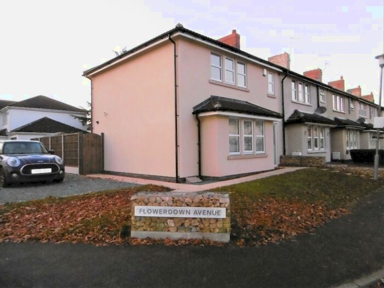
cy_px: 144
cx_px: 192
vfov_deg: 56.8
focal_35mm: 24
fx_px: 266
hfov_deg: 71.6
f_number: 3.1
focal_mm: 4.3
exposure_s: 1/60
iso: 500
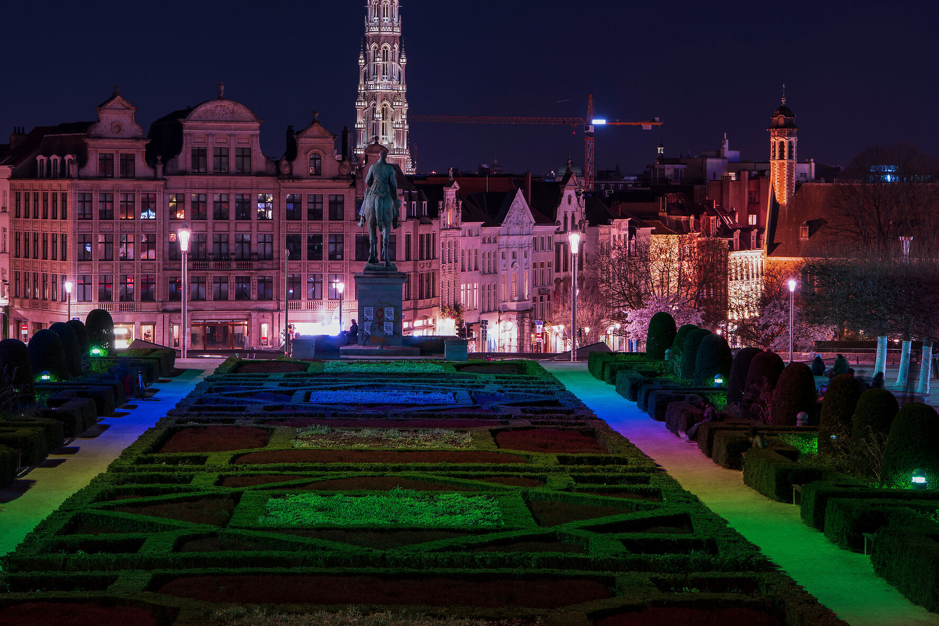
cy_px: 232
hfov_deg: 24.2
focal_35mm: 84
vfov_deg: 16.2
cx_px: 381
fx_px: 2191
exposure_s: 30
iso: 100
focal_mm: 62
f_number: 10
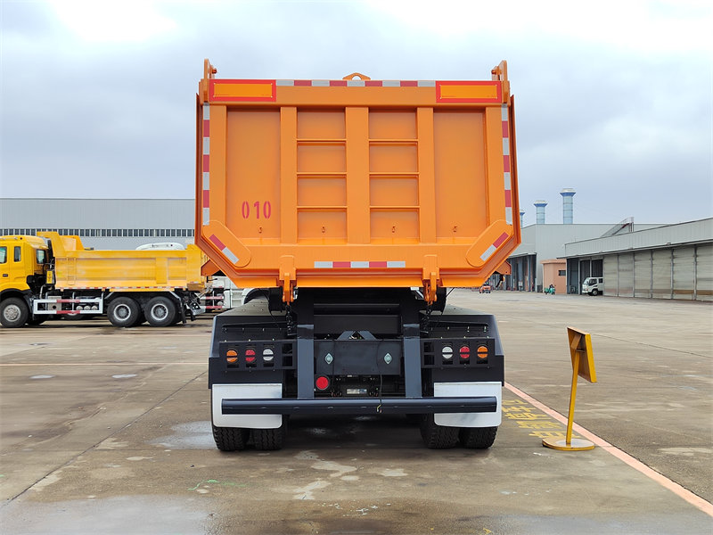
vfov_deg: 36.0
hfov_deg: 46.8
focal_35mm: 40
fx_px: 824
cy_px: 268
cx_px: 356
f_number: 1.9
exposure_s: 1/202
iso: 100
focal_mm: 5.52
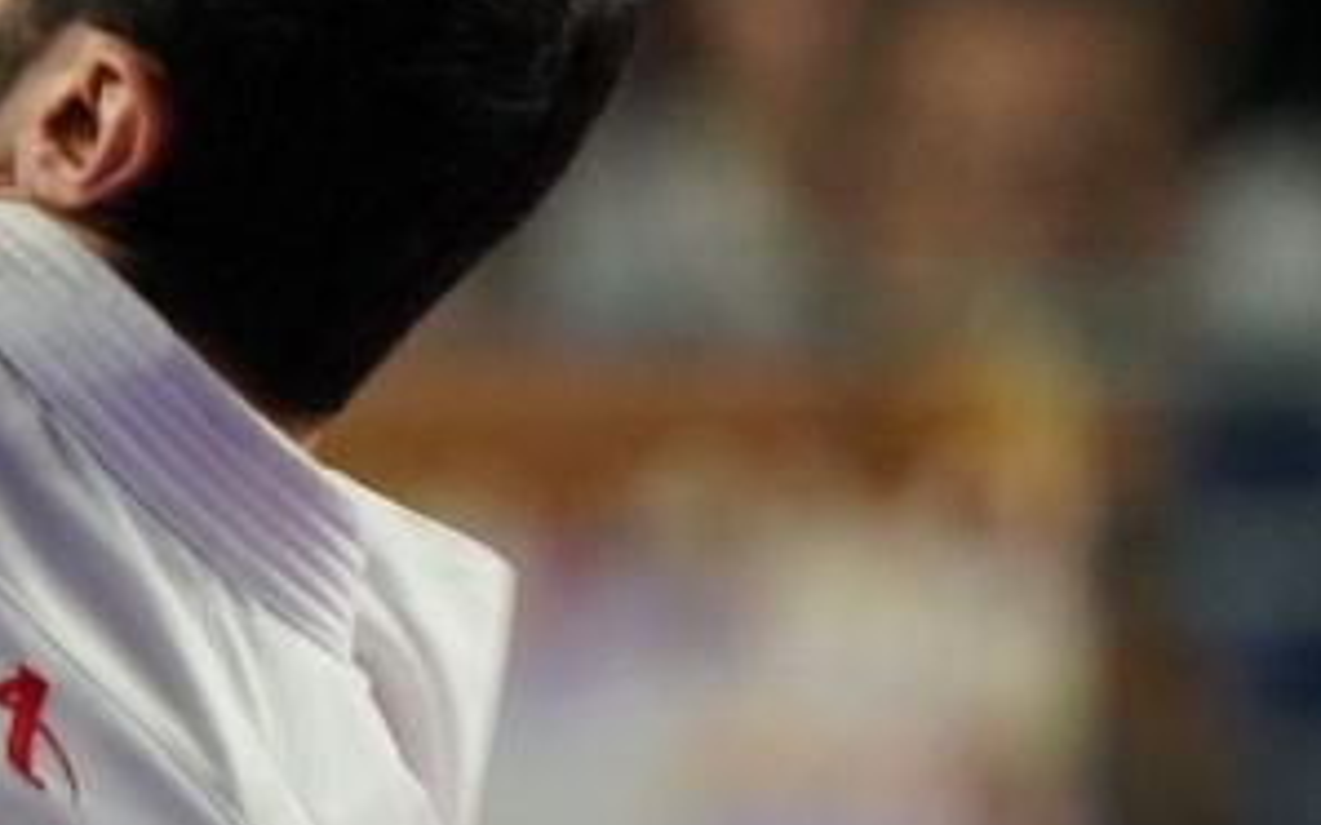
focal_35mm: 2461
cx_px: -2540
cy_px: 790
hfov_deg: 0.9
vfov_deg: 0.5
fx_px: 88566
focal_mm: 400
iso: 2000
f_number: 2.8
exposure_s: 1/1000
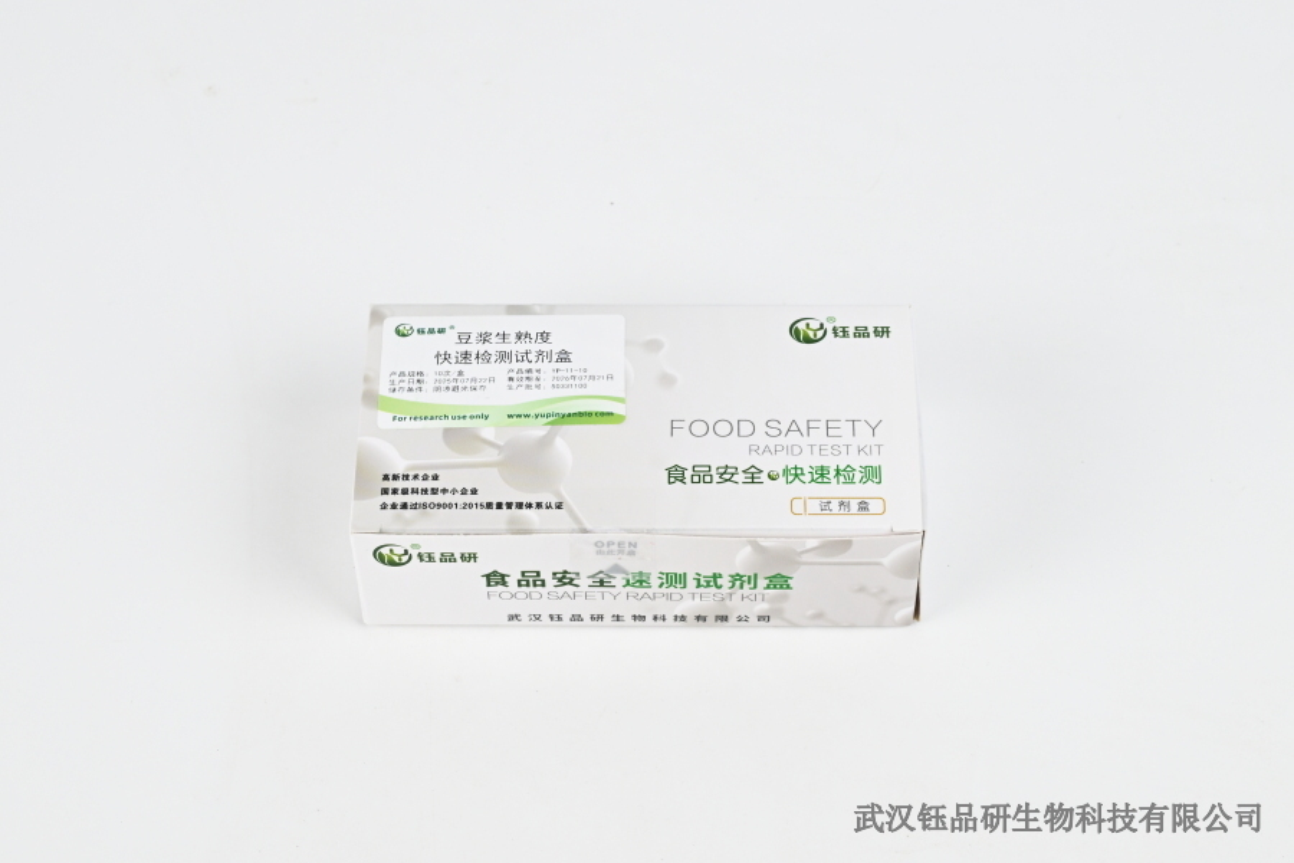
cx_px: 647
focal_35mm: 75
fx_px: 2696
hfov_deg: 27.0
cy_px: 432
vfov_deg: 18.2
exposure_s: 1/160
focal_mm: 50
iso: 1250
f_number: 11
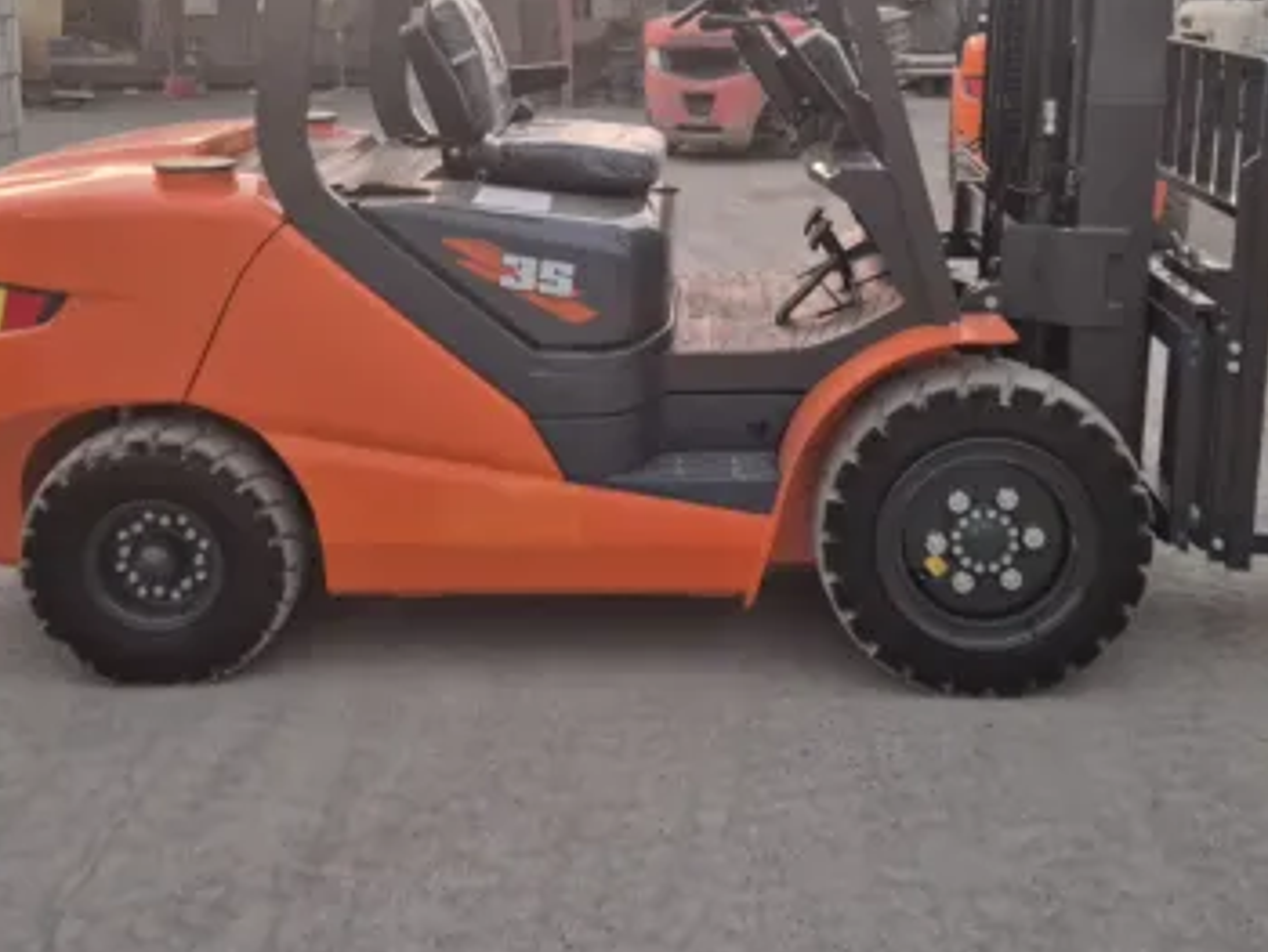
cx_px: 703
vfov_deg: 33.3
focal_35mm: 42
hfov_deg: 44.7
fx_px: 1540
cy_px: 181
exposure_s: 1/100
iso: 1250
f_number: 1.8
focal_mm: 5.4
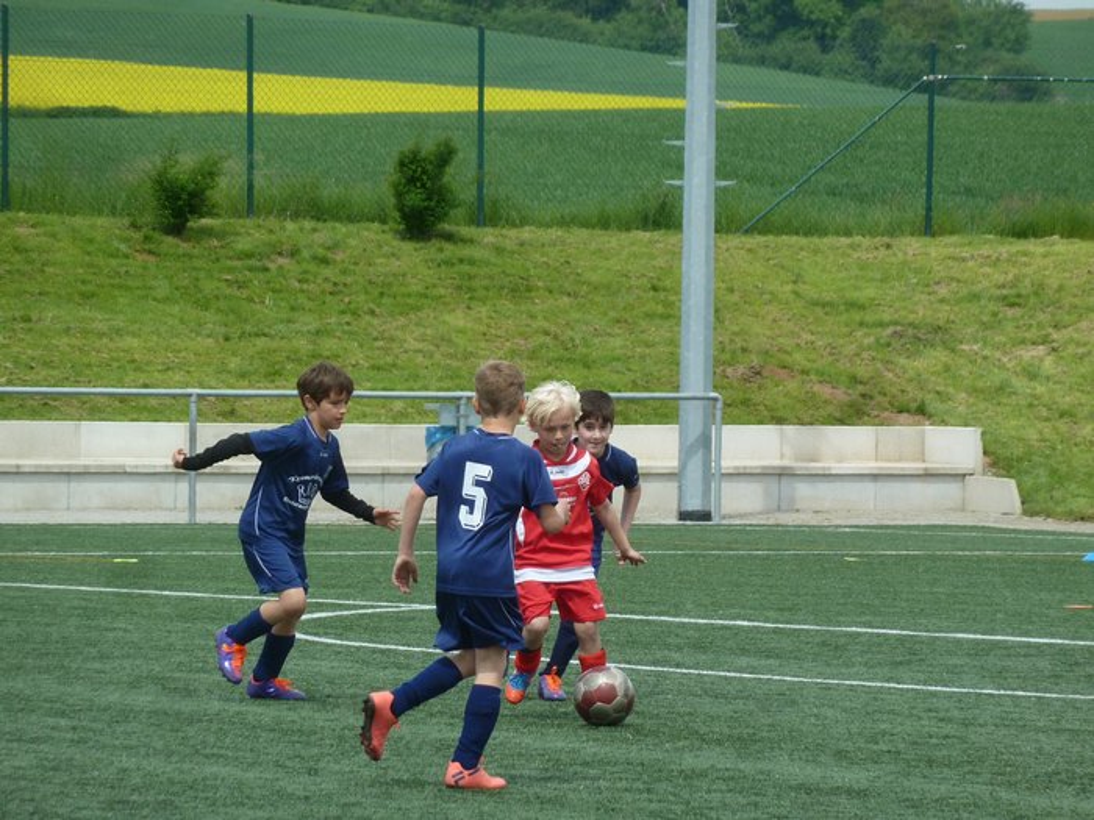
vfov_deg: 5.0
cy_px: 410
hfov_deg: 6.6
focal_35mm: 300
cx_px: 547
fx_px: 9481
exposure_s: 1/500
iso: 160
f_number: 4.9
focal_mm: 49.2
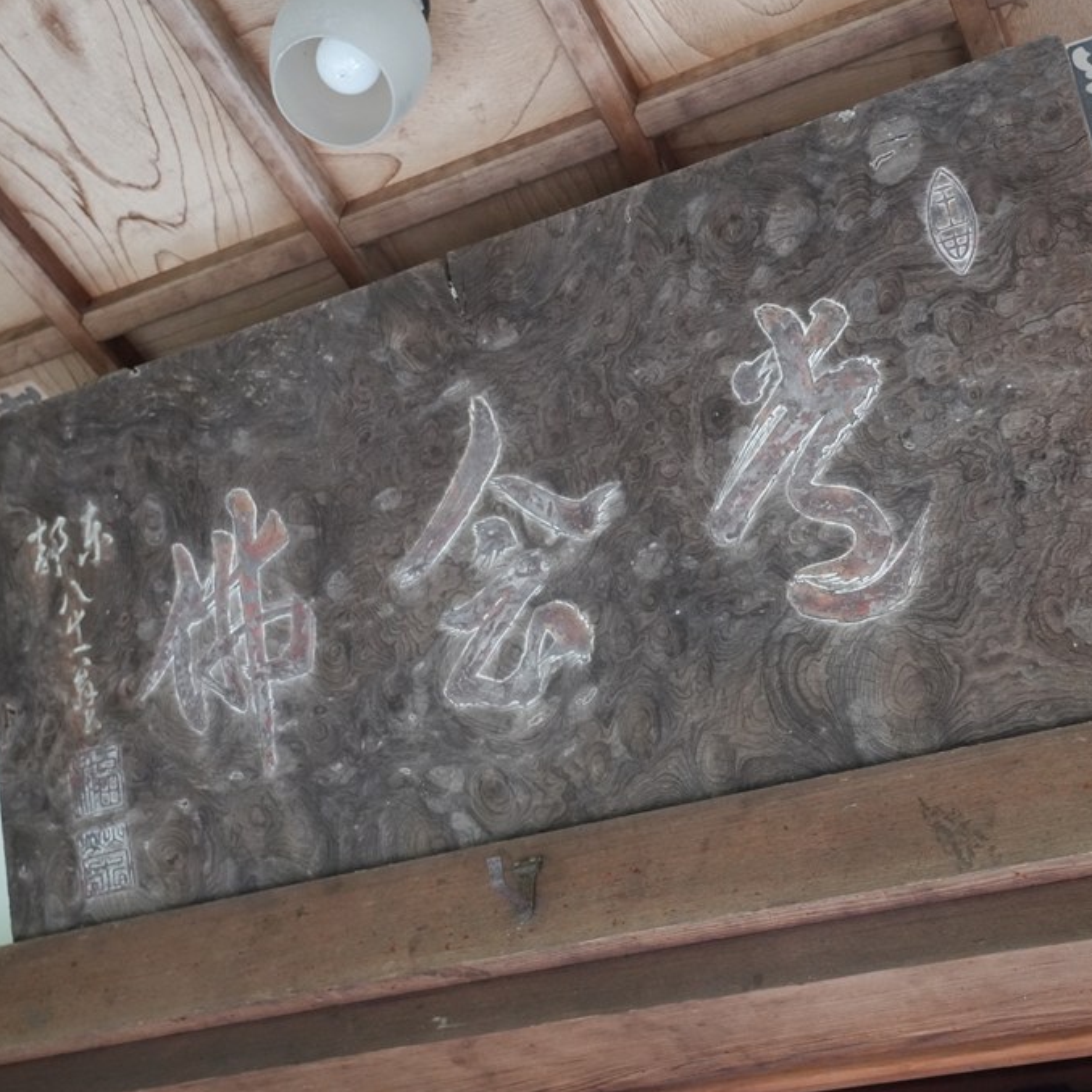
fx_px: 1606
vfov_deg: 37.6
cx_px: 639
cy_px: 545
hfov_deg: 37.4
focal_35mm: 45
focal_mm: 35
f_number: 4
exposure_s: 1/160
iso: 6400
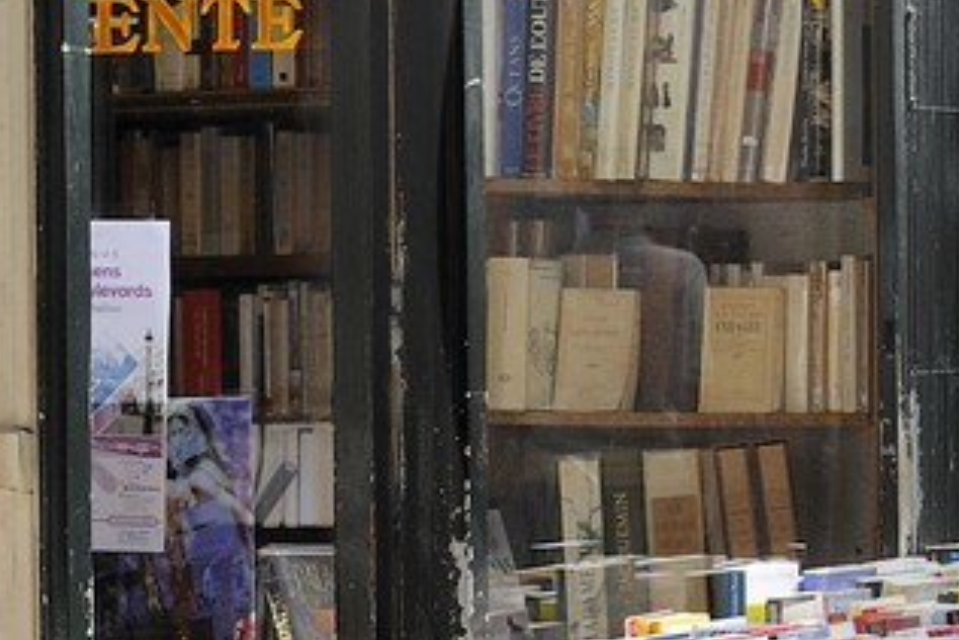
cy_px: 221
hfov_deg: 10.8
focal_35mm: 182
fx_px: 4850
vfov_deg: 7.6
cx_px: 1554
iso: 200
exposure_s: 1/80
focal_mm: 36
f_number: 5.6
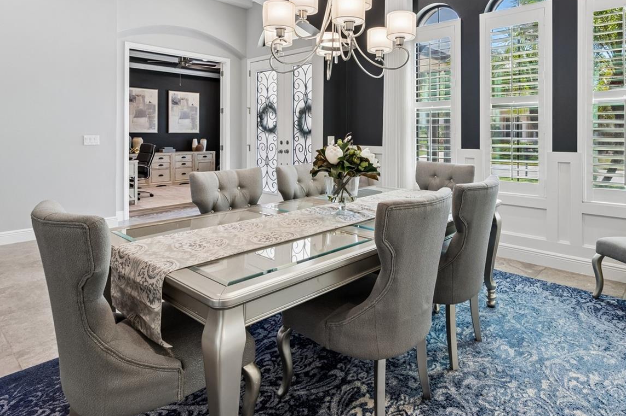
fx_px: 365
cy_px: 126
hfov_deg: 81.0
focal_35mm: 21
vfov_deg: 57.6
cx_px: 341
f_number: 7.1
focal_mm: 10
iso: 100
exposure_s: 1/3.33
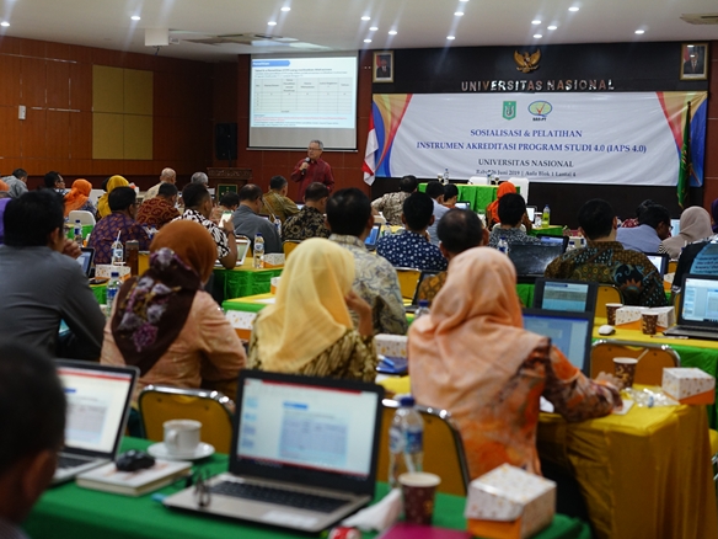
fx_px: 1141
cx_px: 342
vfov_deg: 26.6
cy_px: 273
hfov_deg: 34.9
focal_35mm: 55
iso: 1600
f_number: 3.2
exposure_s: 1/100
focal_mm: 50
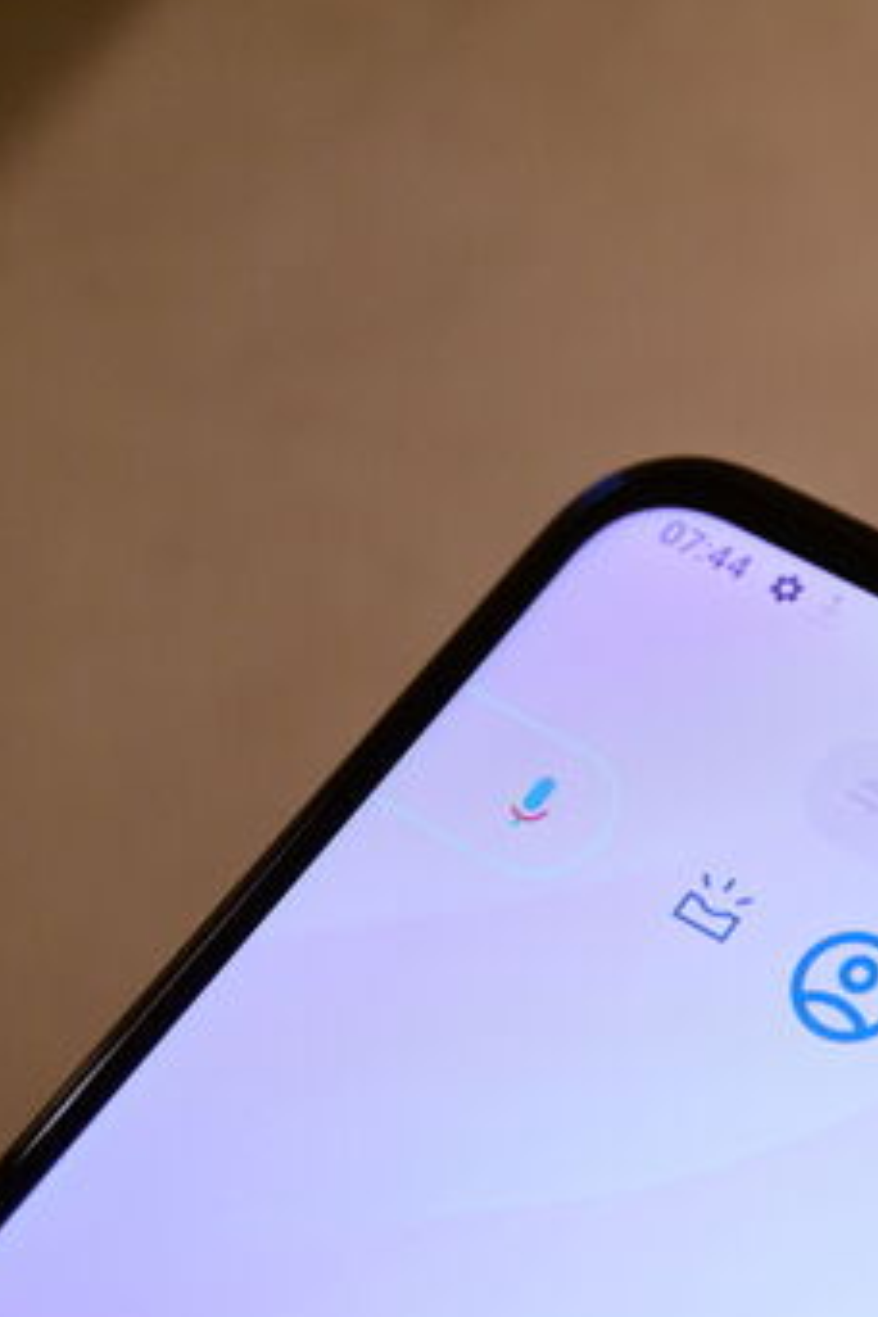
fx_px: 2264
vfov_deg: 32.4
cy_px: 684
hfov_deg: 20.4
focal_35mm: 62
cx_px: 1086
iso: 500
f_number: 4.2
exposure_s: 1/80
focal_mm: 23
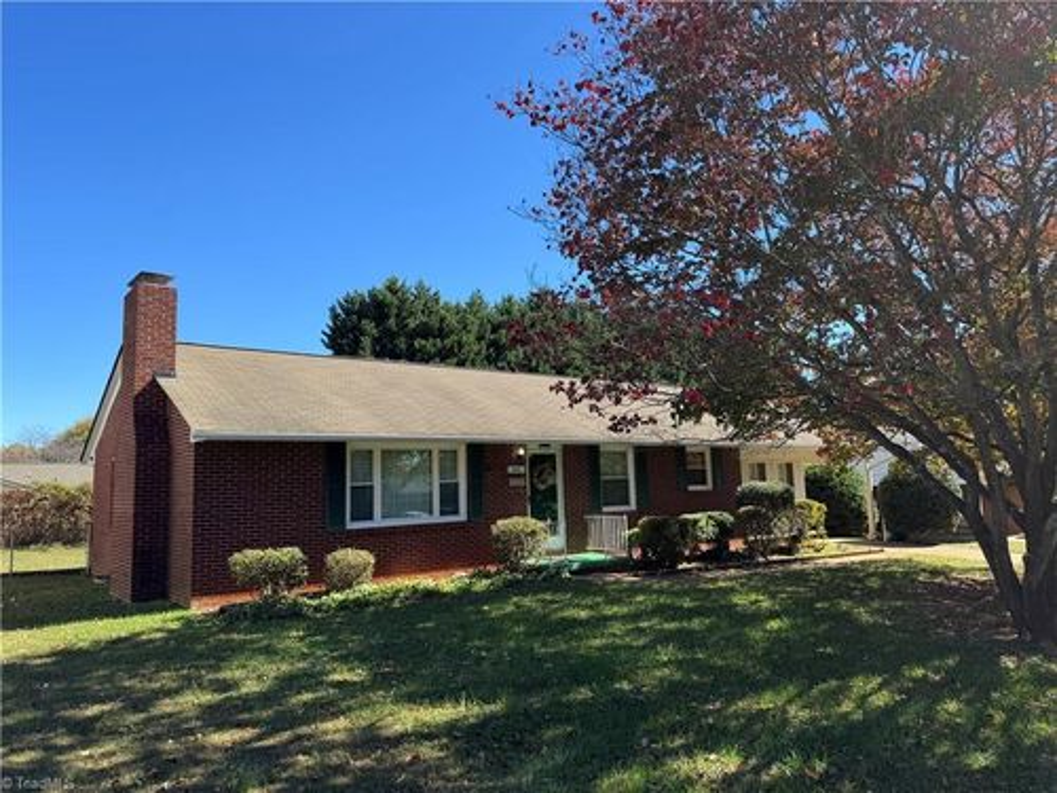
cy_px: 396
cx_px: 528
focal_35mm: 24
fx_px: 733
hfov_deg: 71.6
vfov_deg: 56.8
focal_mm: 6.76
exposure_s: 1/1818
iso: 80
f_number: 1.78
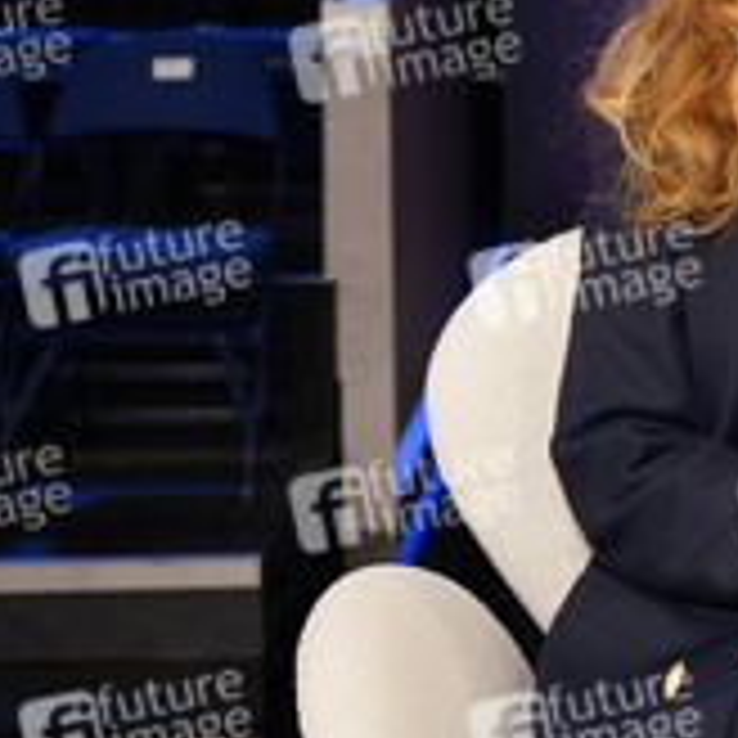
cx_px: 916
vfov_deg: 17.6
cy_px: 162
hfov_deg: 16.9
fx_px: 2364
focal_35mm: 98
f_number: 5.6
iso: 2000
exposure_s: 1/125
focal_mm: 42
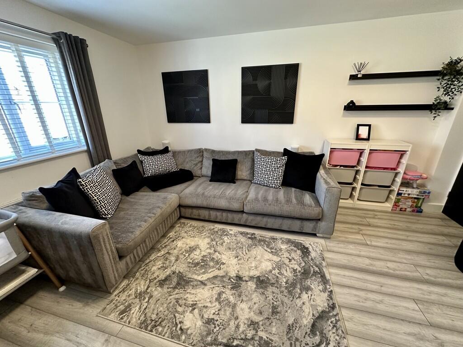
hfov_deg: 102.1
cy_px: 174
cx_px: 232
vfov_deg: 85.7
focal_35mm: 14
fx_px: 187
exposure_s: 1/50
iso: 200
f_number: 2.2
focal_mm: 2.22
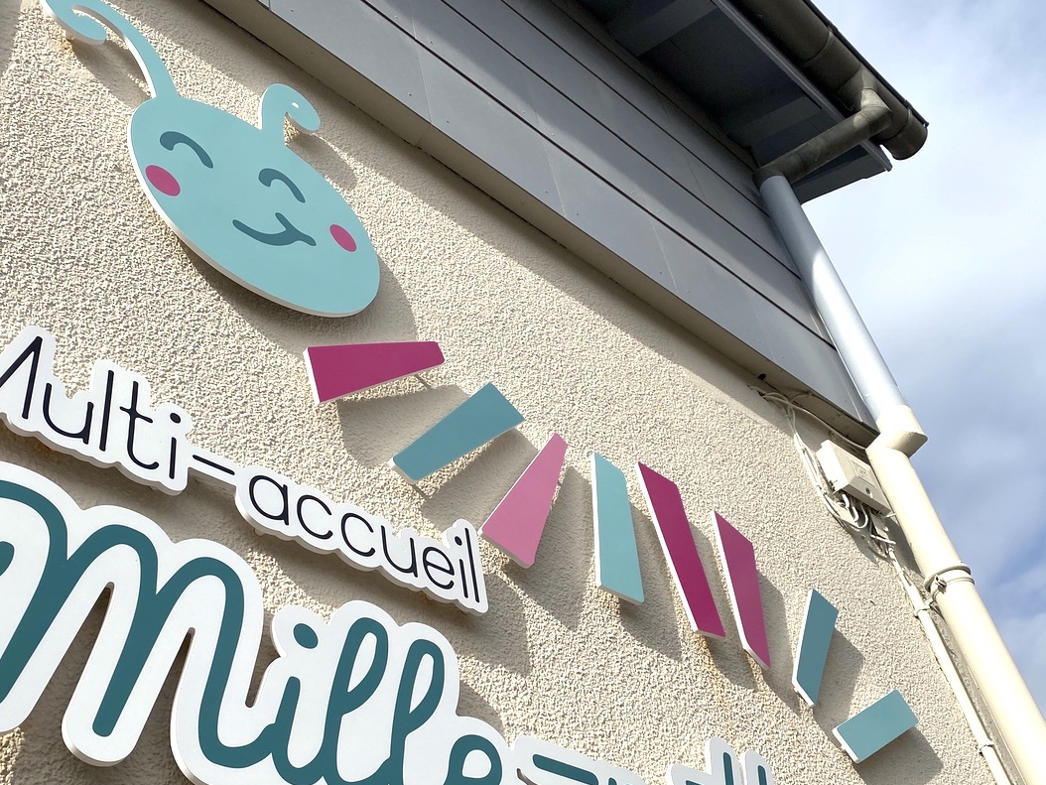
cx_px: 490
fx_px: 1118
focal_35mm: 37
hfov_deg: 50.1
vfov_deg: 38.3
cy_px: 510
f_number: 1.8
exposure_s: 1/4115
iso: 32
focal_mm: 4.25
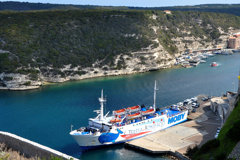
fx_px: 387
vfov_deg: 23.4
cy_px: 79
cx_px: 119
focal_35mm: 58
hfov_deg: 34.5
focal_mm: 38
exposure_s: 1/400
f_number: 10
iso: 400
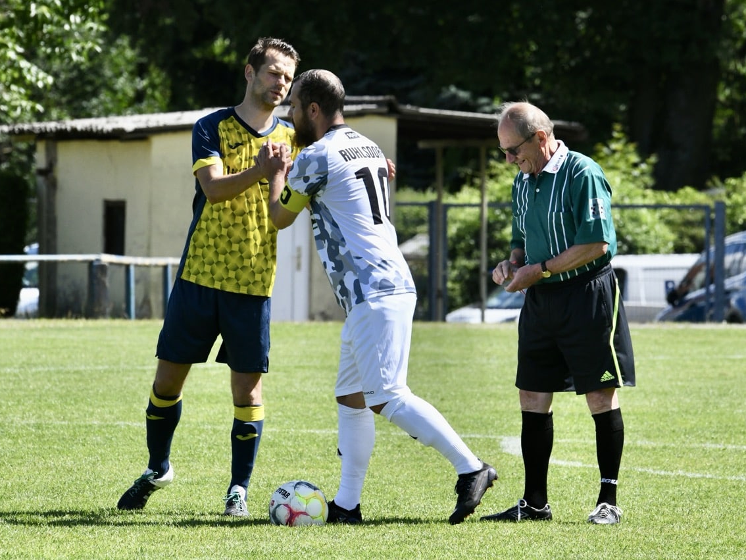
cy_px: 280
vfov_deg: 4.2
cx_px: 337
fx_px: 7717
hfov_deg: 5.5
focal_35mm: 358
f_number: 13
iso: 2000
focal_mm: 330
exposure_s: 1/1600
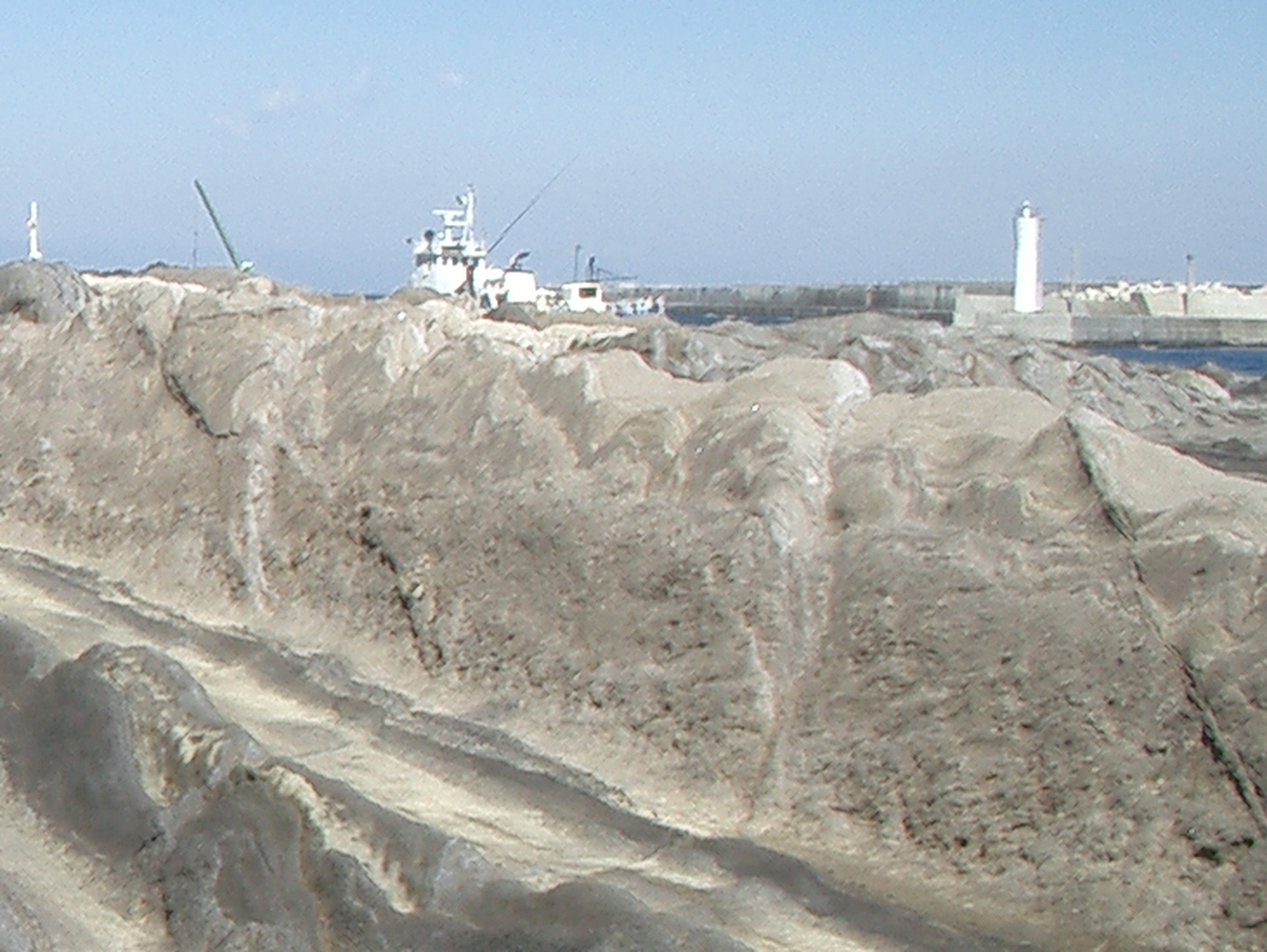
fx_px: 3589
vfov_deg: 15.1
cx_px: -497
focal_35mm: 98
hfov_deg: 18.3
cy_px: 593
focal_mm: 5.8
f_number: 4.3
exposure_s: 1/400
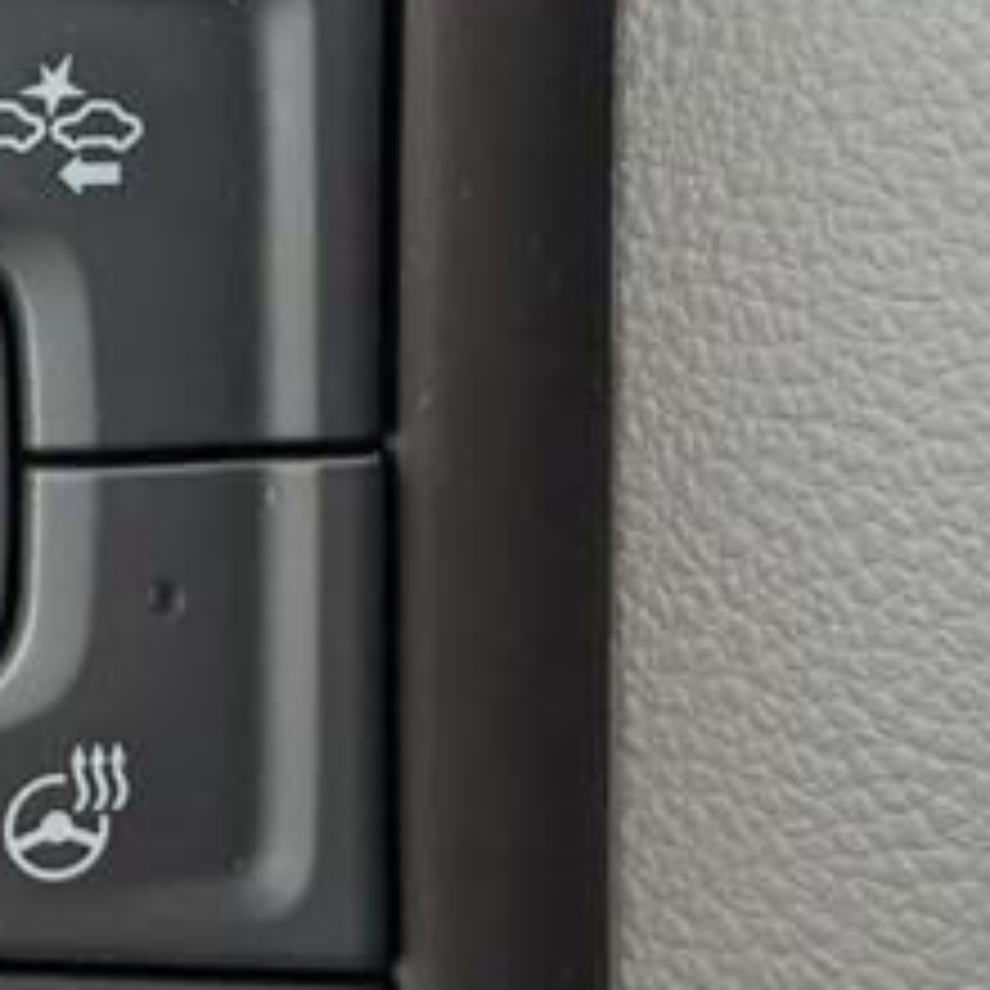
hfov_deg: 13.4
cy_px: 450
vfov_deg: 13.8
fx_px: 4077
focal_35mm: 126
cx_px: -284
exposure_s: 1/769
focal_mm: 6.9
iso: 264
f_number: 1.68
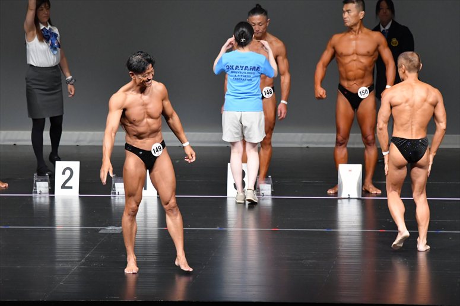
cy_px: 153
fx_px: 3448
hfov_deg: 7.6
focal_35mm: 270
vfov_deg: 5.1
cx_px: 230
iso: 5000
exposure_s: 1/400
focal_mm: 180
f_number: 5.6
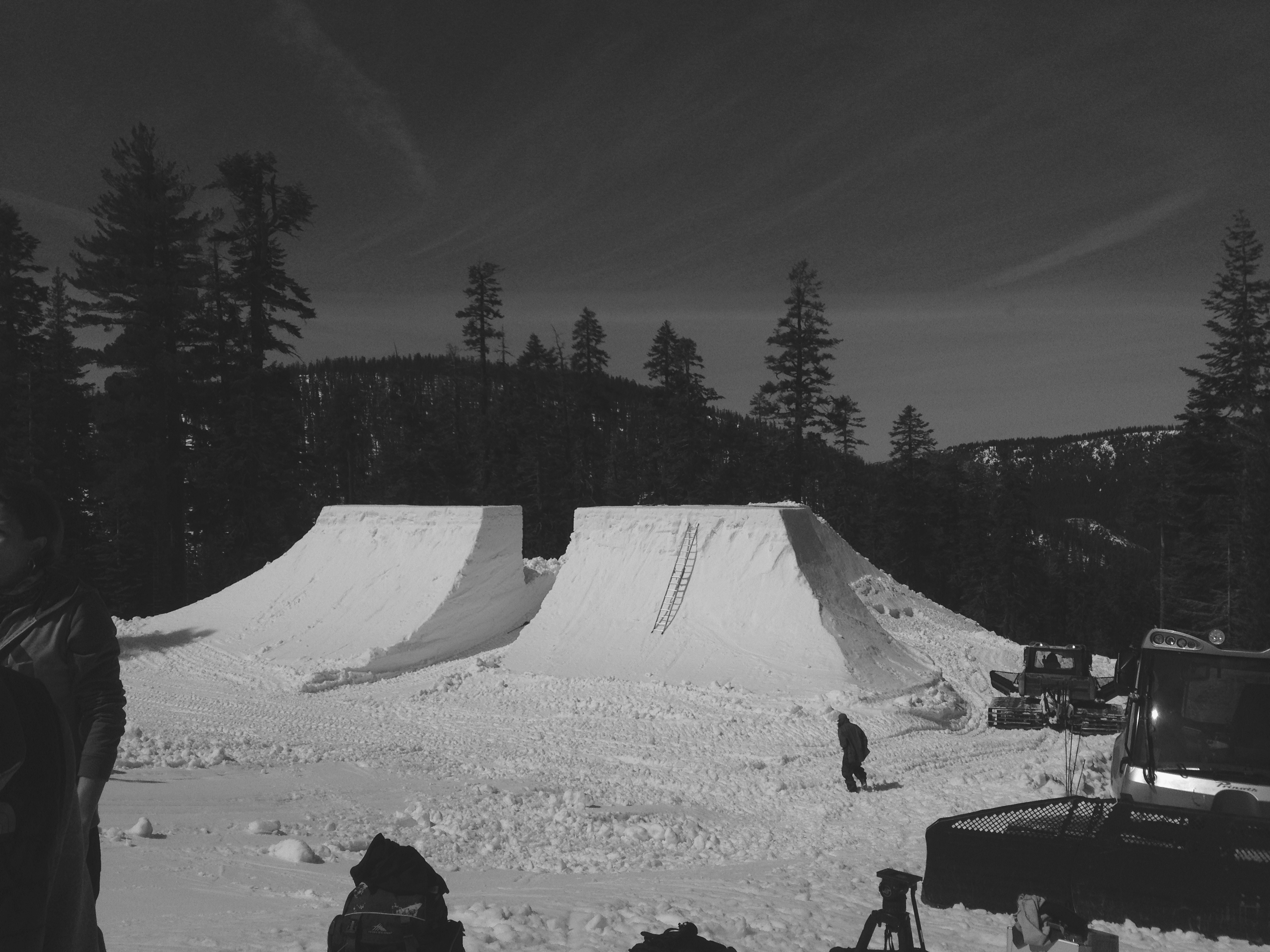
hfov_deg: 52.6
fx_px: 1284
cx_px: 635
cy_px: 476
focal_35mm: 35
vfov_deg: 40.7
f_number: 2.4
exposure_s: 1/11111
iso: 50
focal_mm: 4.28
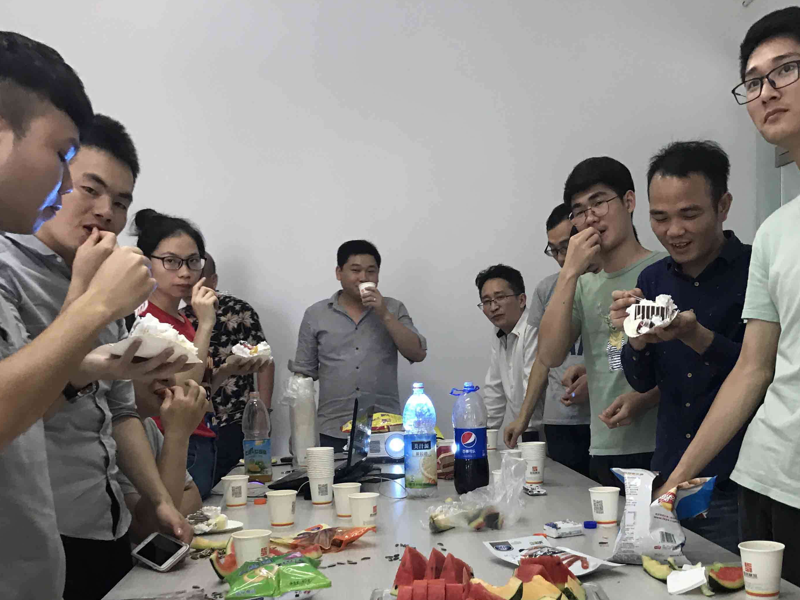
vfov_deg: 34.5
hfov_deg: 45.5
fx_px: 947
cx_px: 482
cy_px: 438
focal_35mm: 41
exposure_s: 1/15
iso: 50
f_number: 1.8
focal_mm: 3.99
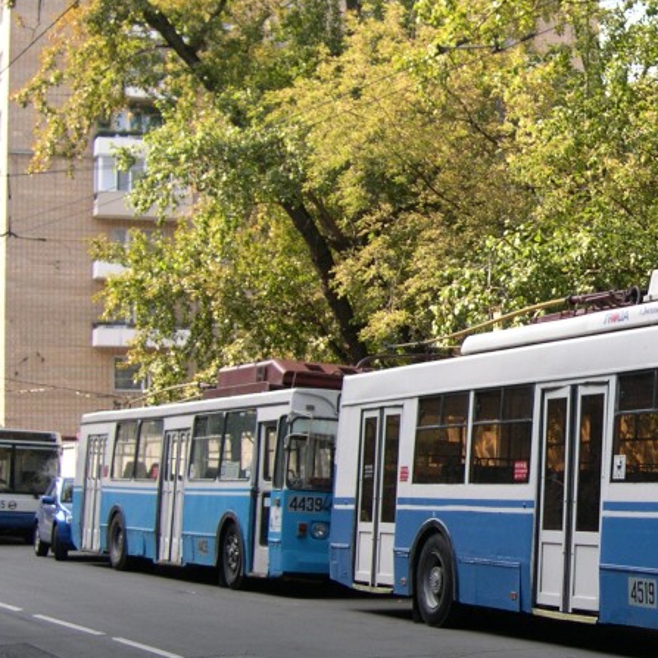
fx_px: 1656
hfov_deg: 21.5
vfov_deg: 22.5
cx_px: 687
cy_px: 343
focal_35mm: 77
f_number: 2.8
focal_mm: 8
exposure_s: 1/232
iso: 100
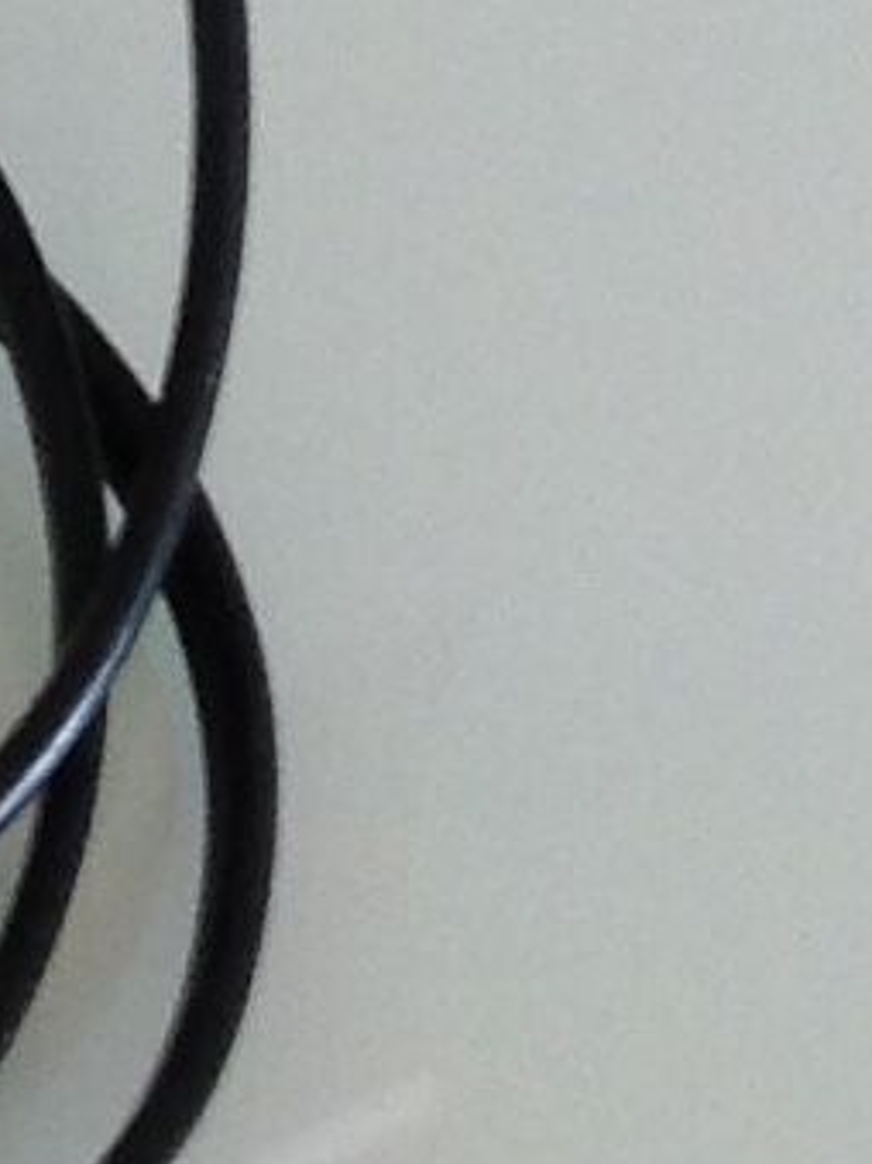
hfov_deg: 5.6
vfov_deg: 6.5
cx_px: 161
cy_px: -2757
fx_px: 8974
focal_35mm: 267
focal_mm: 4.28
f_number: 2.4
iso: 64
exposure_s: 1/15
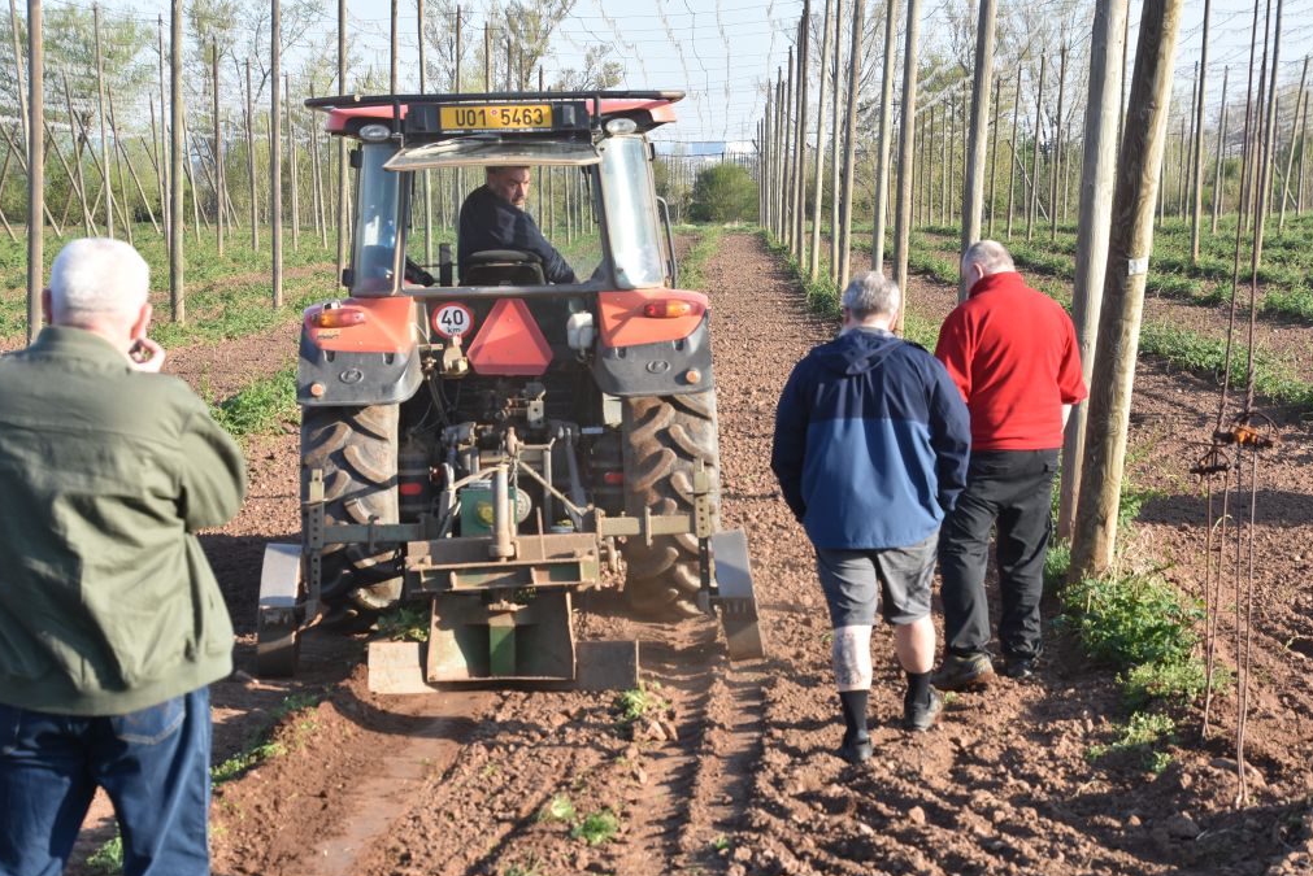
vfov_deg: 17.3
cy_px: 441
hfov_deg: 25.7
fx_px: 2882
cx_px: 655
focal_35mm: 79
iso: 450
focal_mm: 52
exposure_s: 1/500
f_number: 8
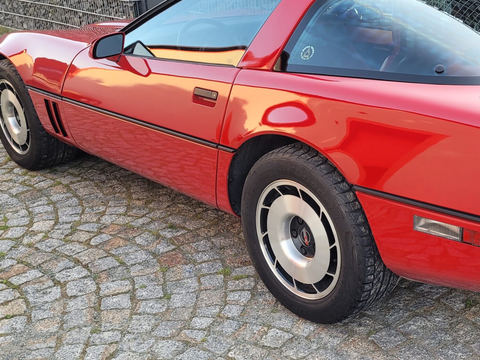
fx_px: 666
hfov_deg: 38.2
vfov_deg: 30.3
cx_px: 383
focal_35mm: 48
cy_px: 166
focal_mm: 5.4
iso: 80
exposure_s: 1/100
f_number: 1.8
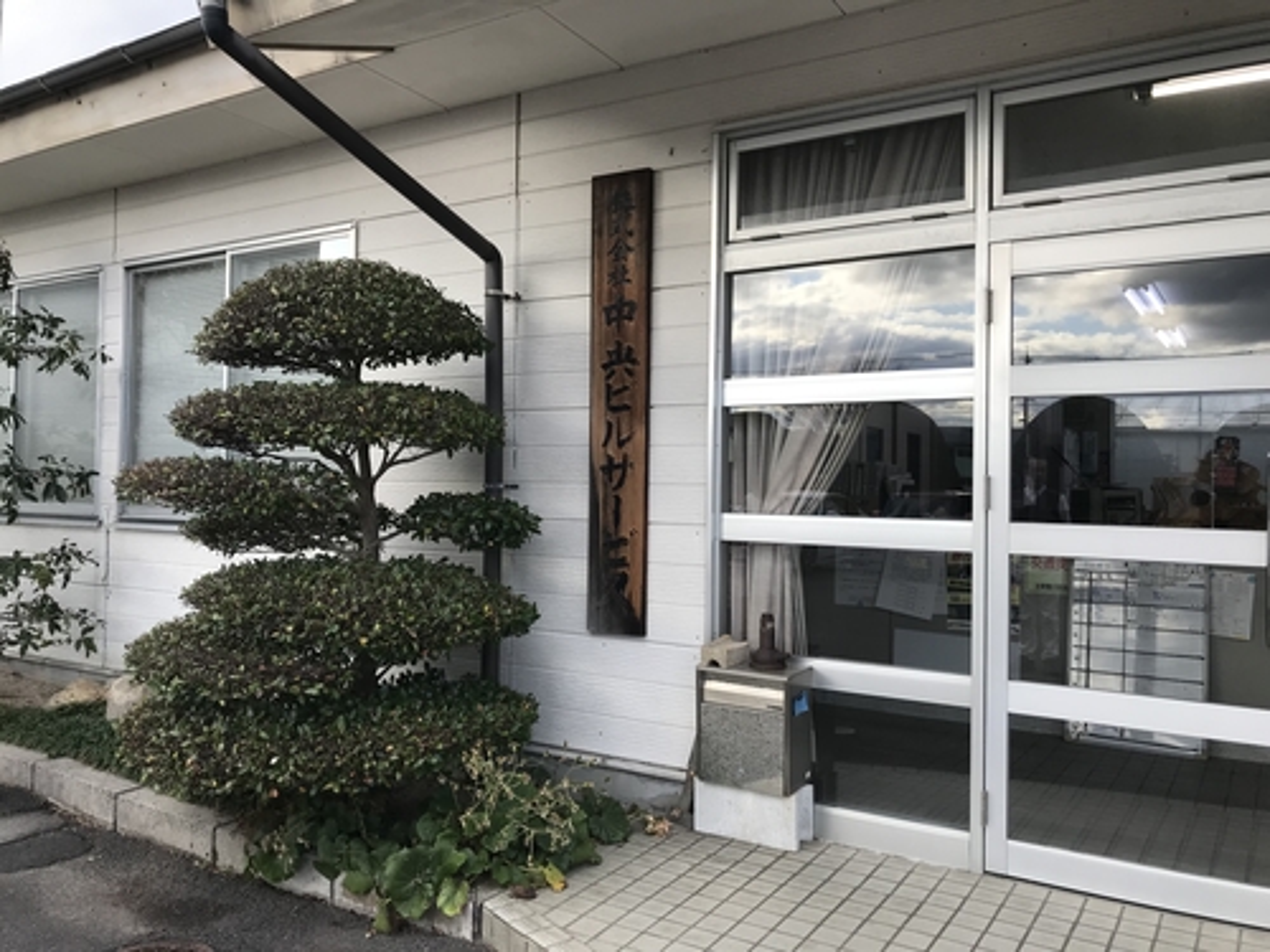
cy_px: 476
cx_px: 635
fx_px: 1027
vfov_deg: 49.7
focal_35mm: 28
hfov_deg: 63.4
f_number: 1.8
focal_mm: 3.99
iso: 20
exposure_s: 1/422
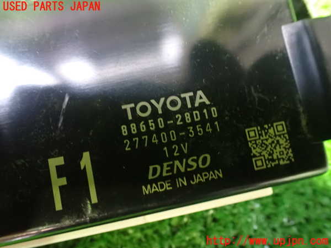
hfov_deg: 60.0
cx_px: 166
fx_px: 287
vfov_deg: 46.8
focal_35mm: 30
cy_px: 124
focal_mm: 5.4
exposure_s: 1/20
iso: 1600
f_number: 2.3
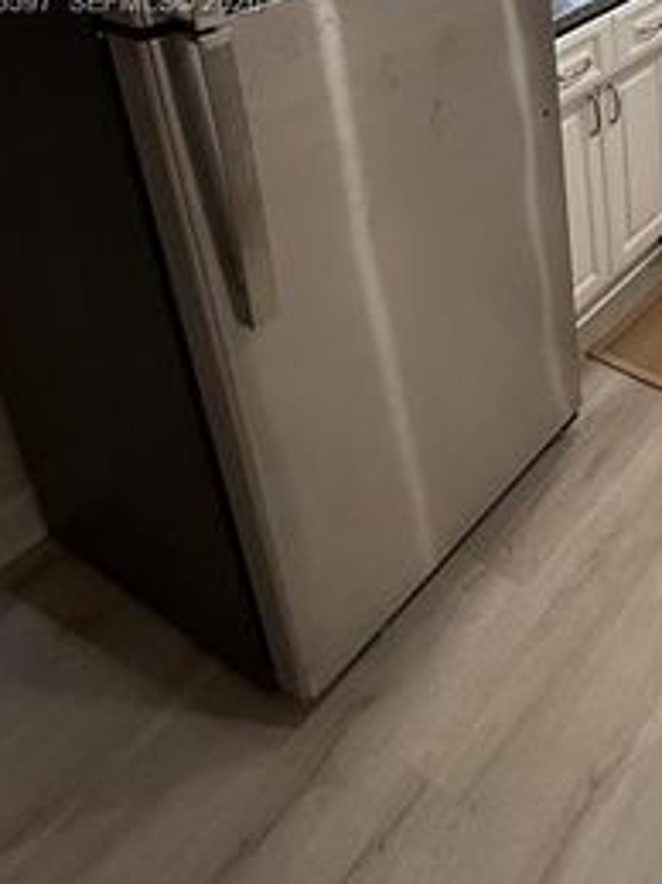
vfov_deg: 44.0
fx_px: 919
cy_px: 5
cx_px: 764
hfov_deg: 33.4
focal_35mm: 36
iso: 320
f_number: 2.2
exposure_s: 1/120
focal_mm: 2.22
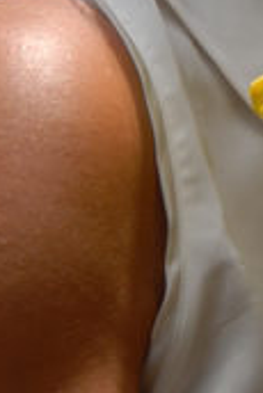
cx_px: 393
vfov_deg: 3.5
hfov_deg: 2.3
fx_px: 6419
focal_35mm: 587
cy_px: -55
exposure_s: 1/250
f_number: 8
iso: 100
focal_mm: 112
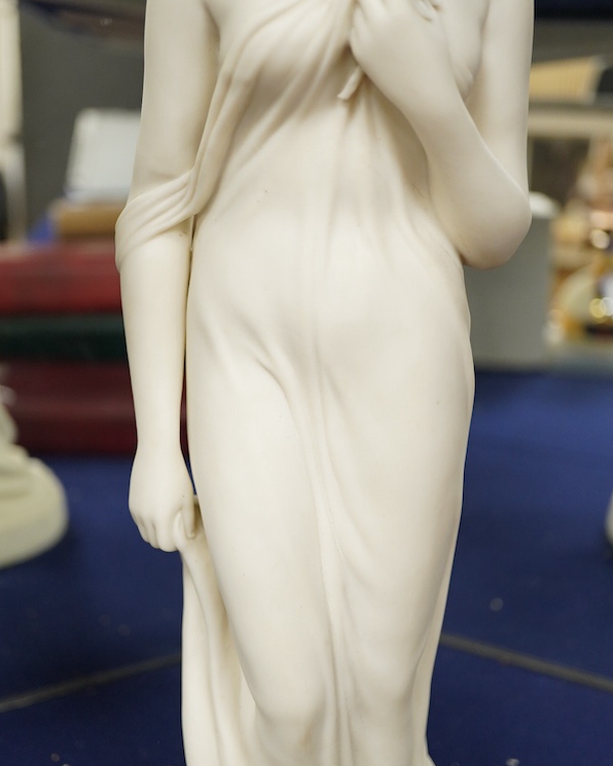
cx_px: 308
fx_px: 1157
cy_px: 417
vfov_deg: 36.6
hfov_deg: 29.7
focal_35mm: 51
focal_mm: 30
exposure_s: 1/125
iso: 1250
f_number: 3.5
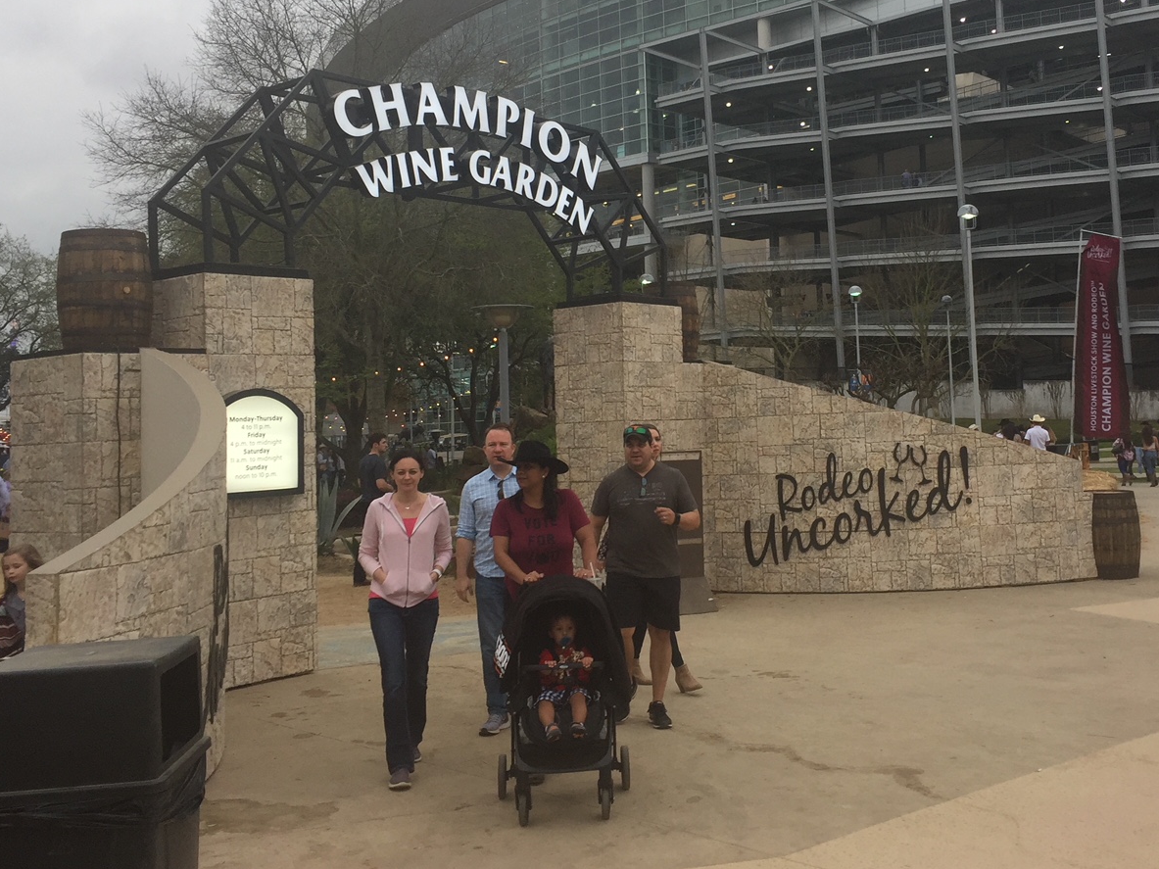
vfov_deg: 35.8
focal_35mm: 40
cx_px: 680
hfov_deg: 46.6
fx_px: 1339
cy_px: 326
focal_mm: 4.15
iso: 32
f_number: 2.2
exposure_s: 1/226
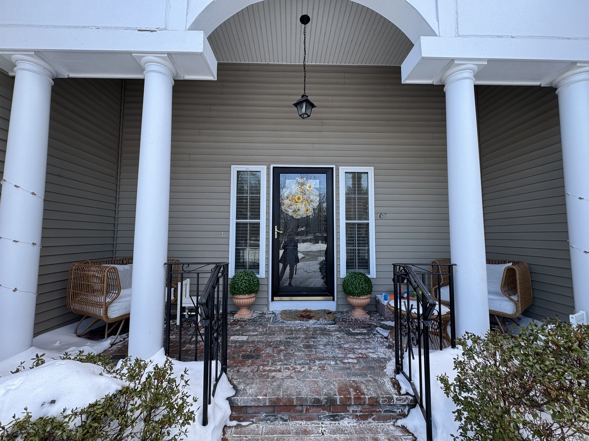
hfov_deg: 102.1
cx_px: 294
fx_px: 238
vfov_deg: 85.7
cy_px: 220
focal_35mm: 14
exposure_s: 1/156
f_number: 2.2
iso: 40
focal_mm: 2.22
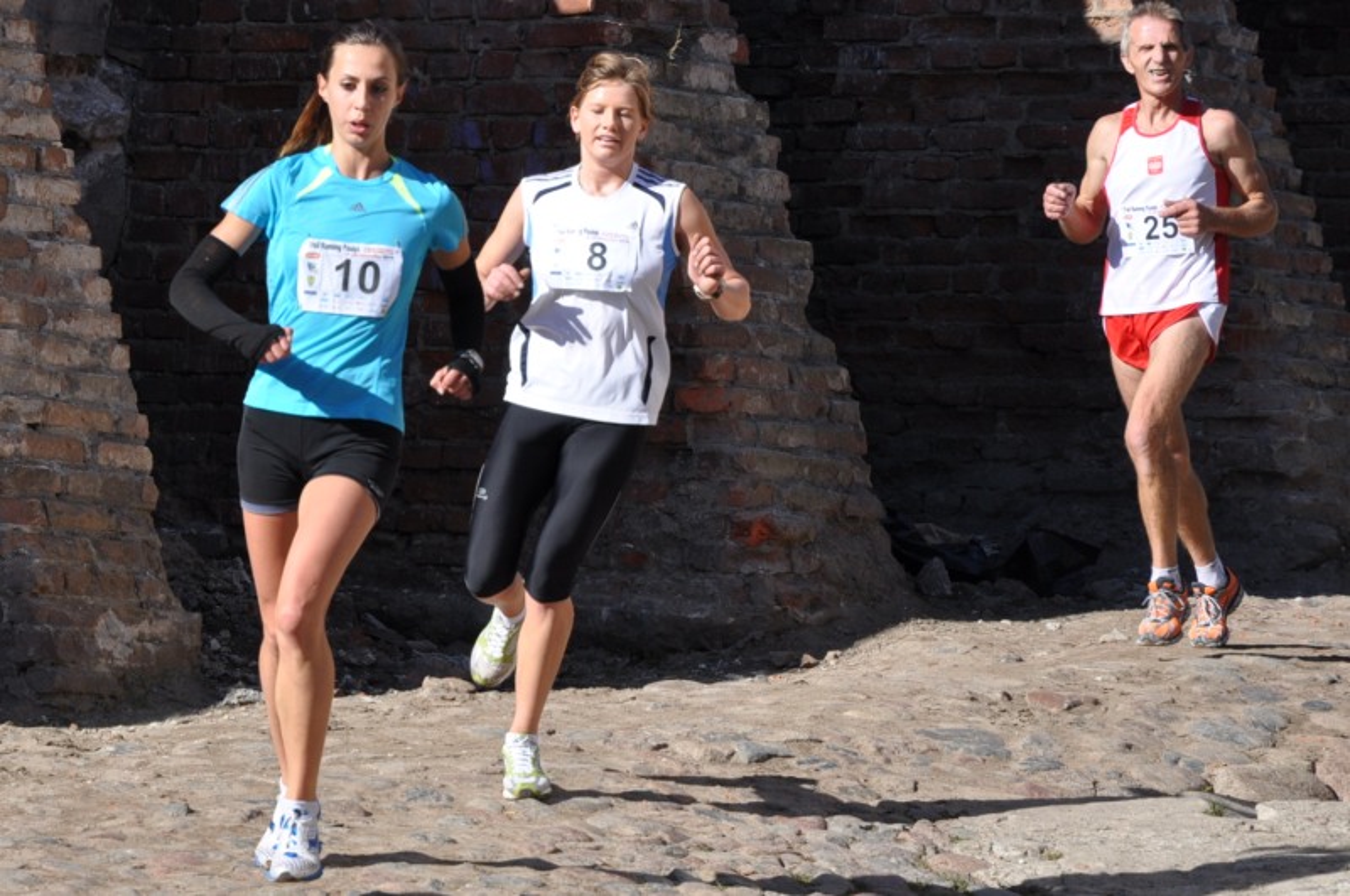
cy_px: 448
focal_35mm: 128
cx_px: 675
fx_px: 4774
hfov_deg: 16.1
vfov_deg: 10.7
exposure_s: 1/640
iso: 250
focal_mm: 85
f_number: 6.3
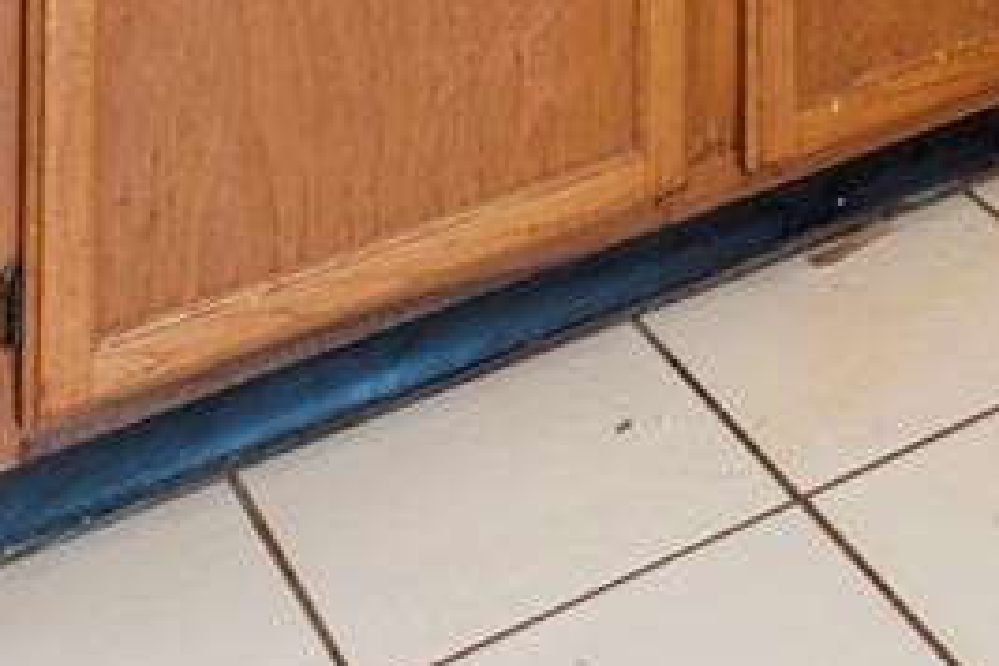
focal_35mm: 90
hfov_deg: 19.7
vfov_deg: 11.1
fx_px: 2497
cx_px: 1497
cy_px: -1212
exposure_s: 1/25
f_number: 5
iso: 320
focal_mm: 10
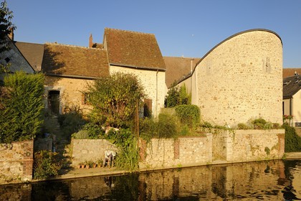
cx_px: 150
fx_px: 234
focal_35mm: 28
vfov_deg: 46.4
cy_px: 100
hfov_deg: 65.5
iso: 250
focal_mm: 28
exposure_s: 1/160
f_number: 14
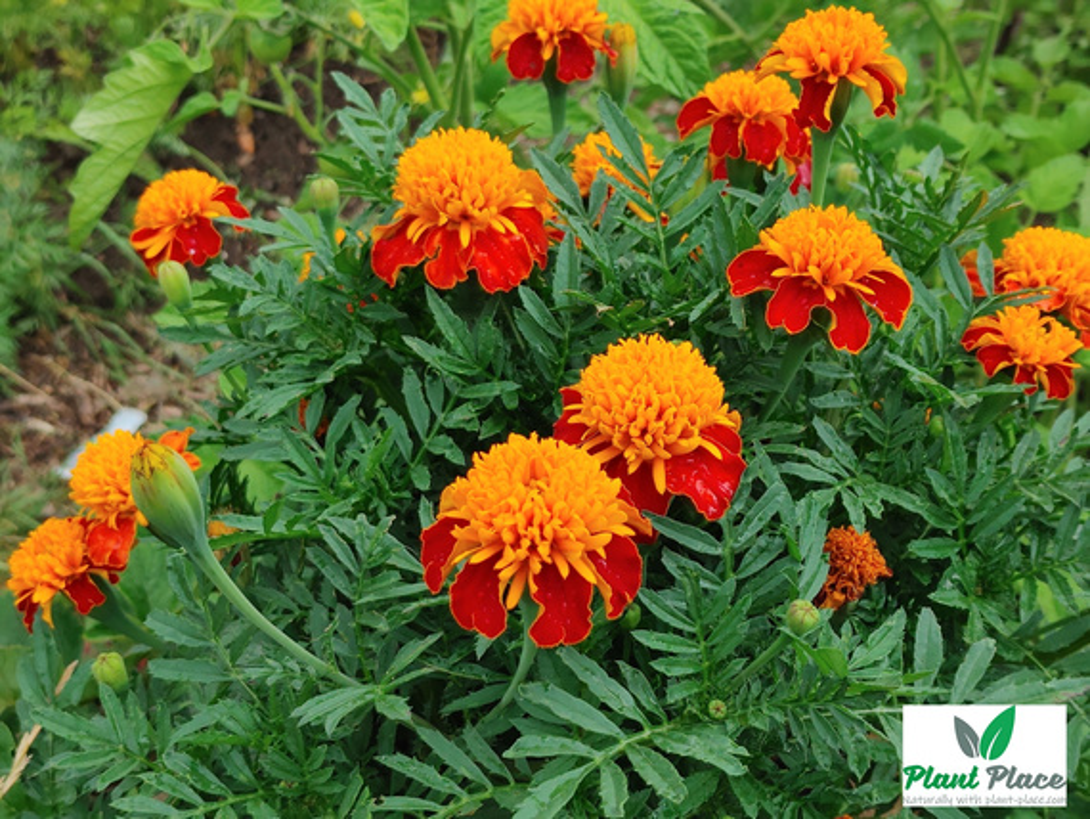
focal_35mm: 52
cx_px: 545
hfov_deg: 36.8
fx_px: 1638
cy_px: 410
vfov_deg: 28.1
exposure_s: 1/225
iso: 50
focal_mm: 4.81
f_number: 1.8
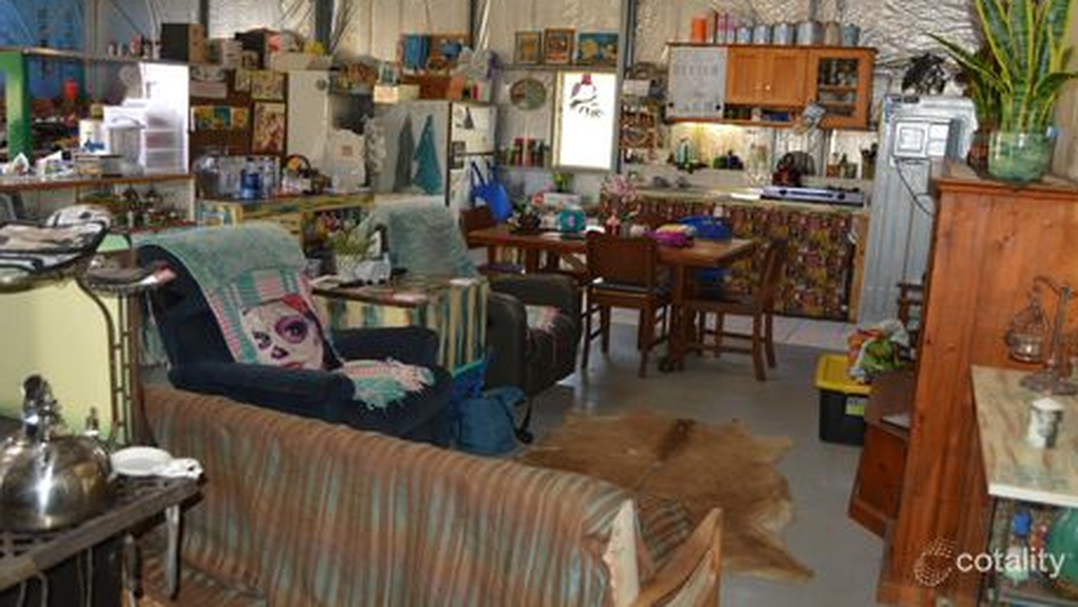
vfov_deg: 40.0
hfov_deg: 66.0
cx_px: 551
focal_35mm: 29
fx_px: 829
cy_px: 241
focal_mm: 18
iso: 560
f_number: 3.5
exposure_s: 1/60
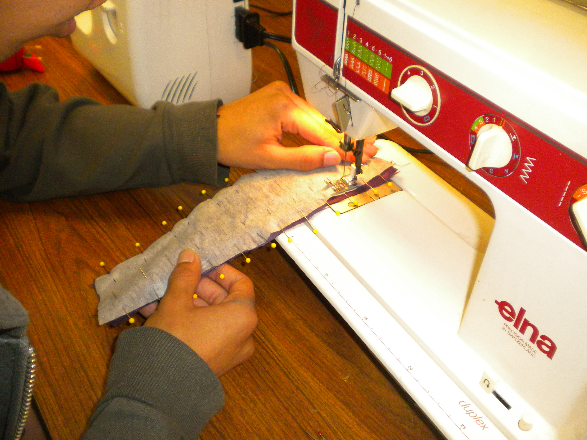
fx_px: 594
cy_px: 220
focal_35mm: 35
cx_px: 294
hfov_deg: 52.6
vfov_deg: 40.7
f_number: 3.1
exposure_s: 1/56.4
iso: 370
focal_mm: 6.3
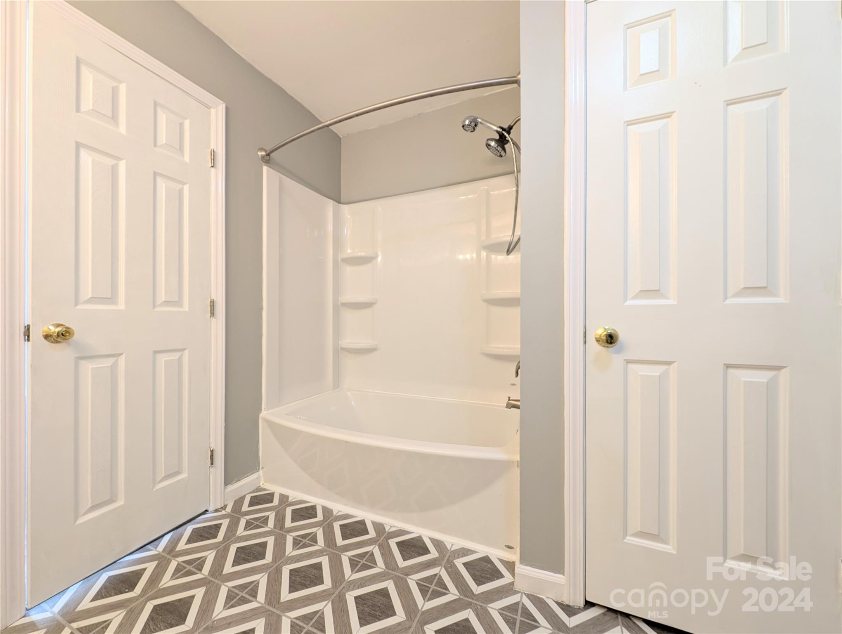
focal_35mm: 12
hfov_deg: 110.5
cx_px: 421
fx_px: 292
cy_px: 317
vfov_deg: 94.6
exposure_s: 1/24
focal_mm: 2.23
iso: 42
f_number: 1.95
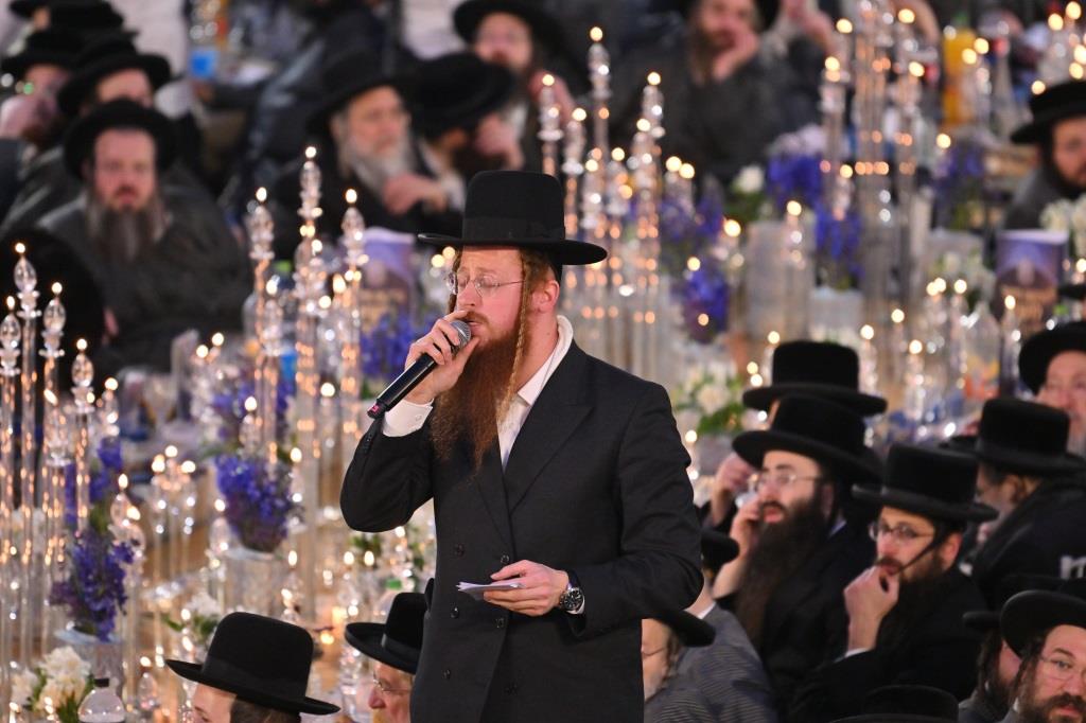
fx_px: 9047
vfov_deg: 4.6
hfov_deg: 6.9
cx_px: 543
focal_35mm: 300
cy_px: 362
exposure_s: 1/320
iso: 640
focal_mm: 200
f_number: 2.8
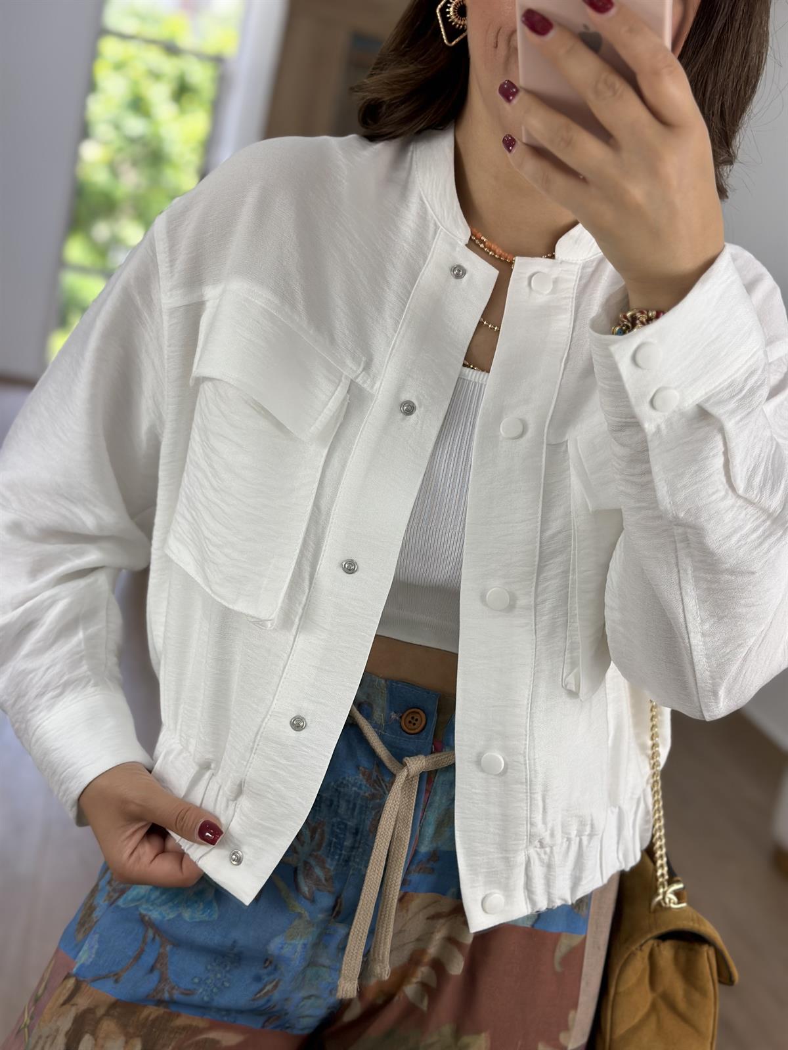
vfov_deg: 39.7
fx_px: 1457
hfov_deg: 30.3
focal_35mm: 48
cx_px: 394
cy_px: 525
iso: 80
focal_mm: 6.86
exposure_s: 1/654
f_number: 1.78
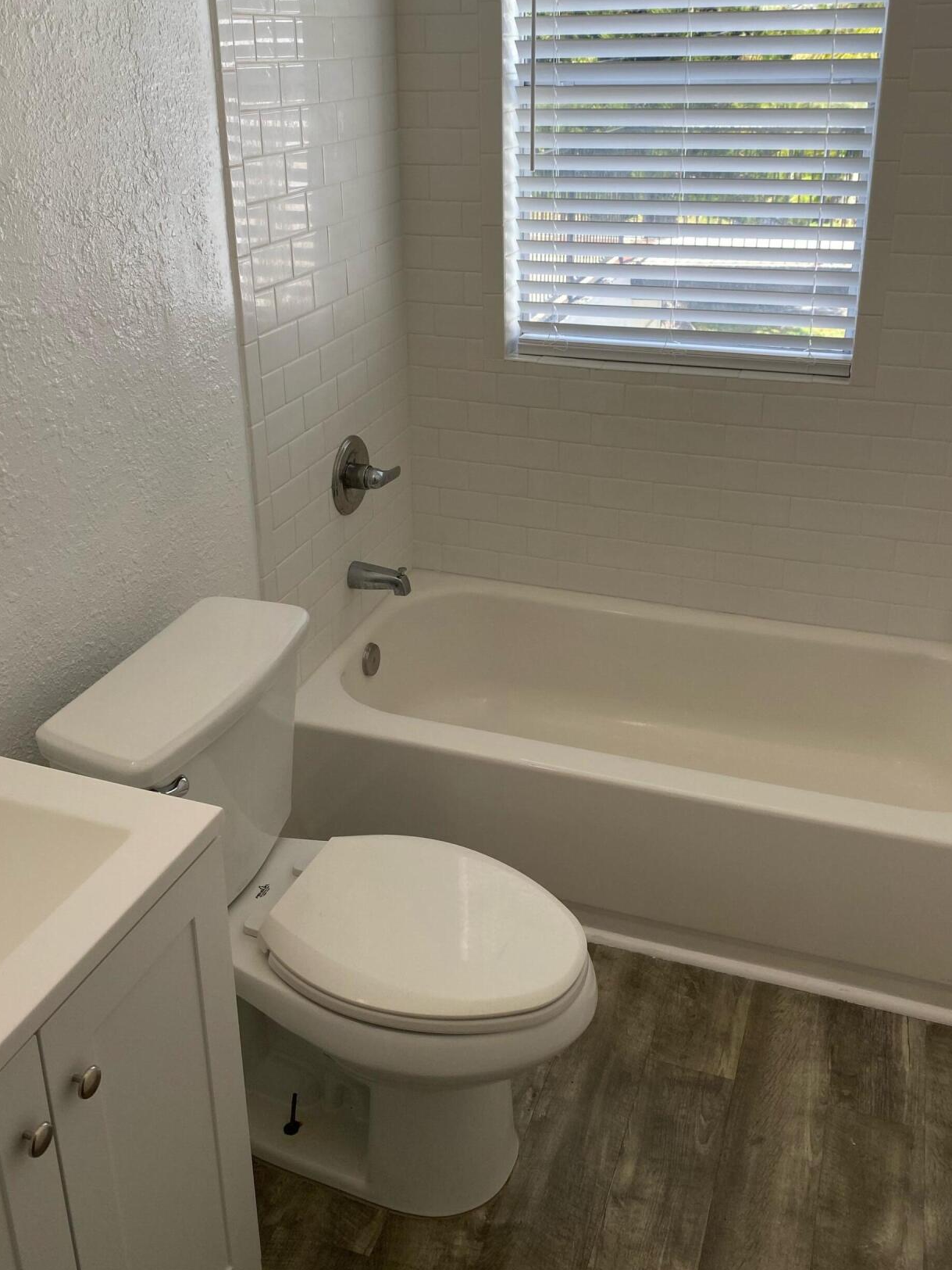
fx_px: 1173
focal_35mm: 32
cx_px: 468
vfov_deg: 56.3
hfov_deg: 44.2
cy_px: 503
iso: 32
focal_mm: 4.25
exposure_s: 1/334
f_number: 1.8
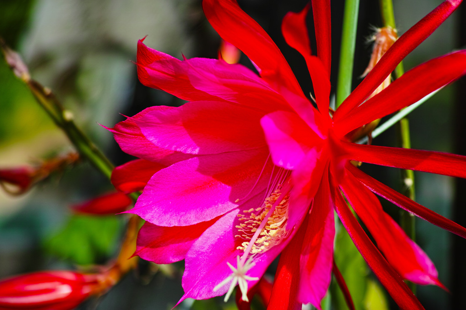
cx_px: 233
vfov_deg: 18.2
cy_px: 155
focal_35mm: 75
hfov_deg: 27.0
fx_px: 970
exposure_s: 1/1250
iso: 200
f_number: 3.2
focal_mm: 50
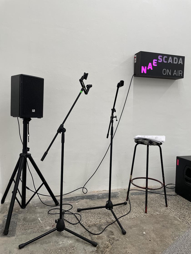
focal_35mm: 26
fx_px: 191
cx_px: 96
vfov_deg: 67.3
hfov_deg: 53.1
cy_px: 127
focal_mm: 4.2
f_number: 1.6
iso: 80
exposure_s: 1/100
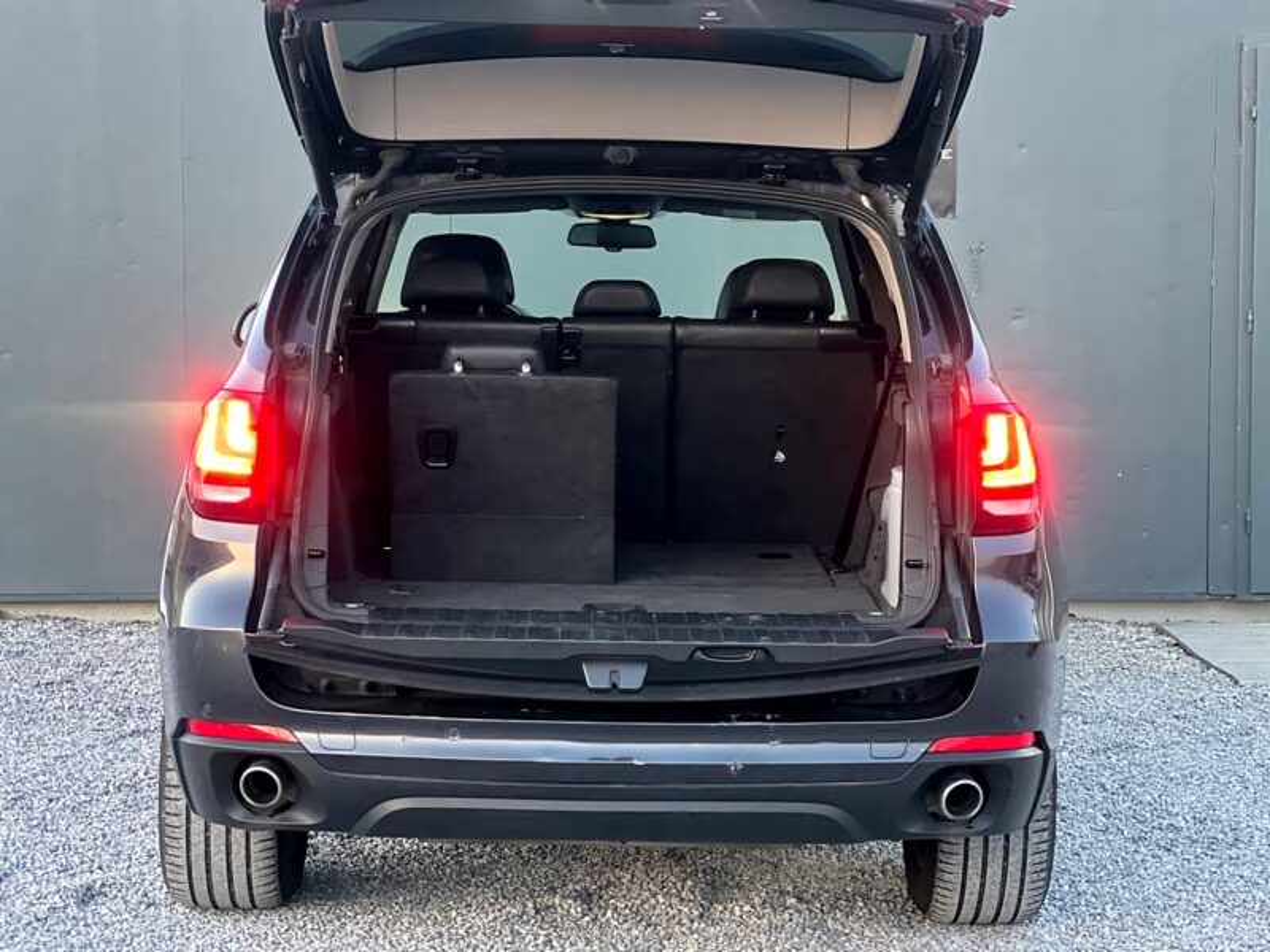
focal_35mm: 77
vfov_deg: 19.1
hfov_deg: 25.3
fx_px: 2825
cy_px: 476
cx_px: 635
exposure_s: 1/14
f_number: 2.8
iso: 500
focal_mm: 9
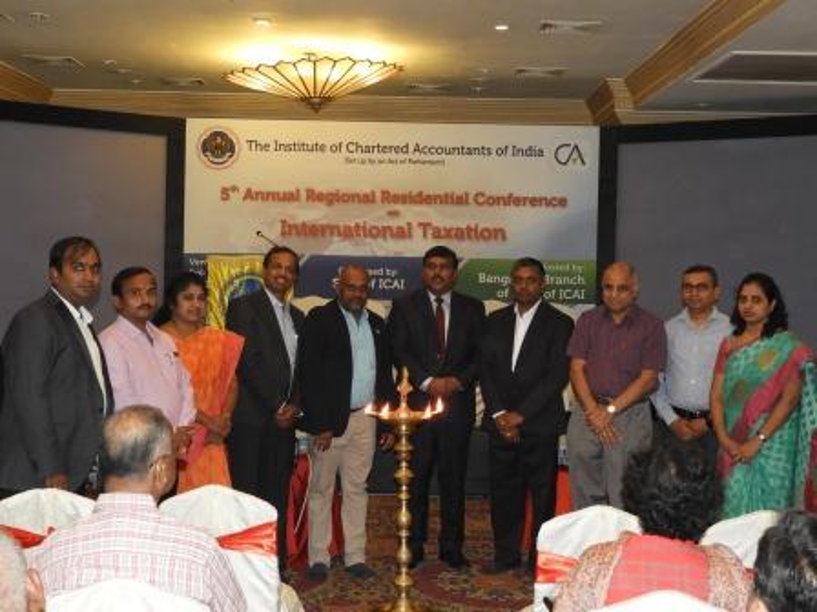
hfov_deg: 38.2
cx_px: 408
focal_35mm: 50
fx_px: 1180
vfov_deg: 29.1
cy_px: 306
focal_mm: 9
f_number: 4
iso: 500
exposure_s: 1/30
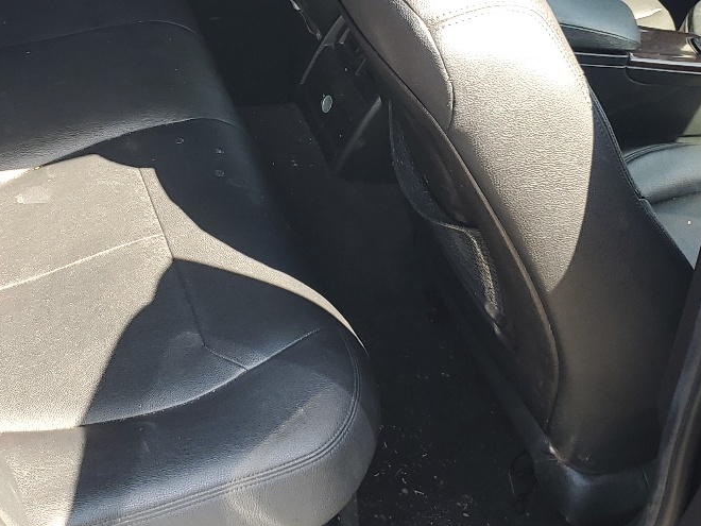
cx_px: 218
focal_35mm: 63
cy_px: 145
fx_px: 1276
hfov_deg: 30.4
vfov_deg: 23.1
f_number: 1.5
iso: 50
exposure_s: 1/172
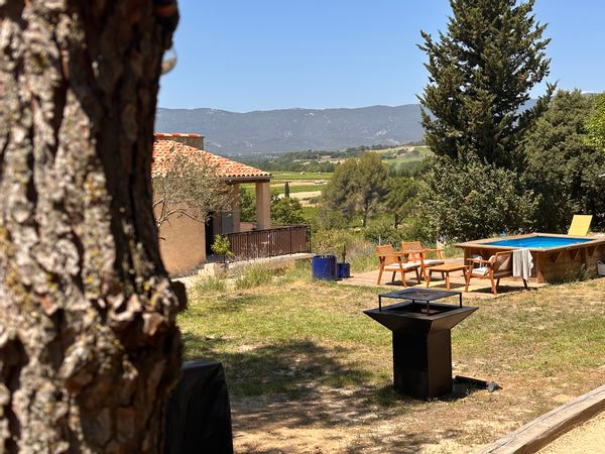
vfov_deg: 30.3
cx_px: 302
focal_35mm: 48
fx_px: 839
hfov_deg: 39.7
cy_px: 227
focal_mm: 6.86
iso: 64
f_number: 1.78
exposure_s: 1/3257
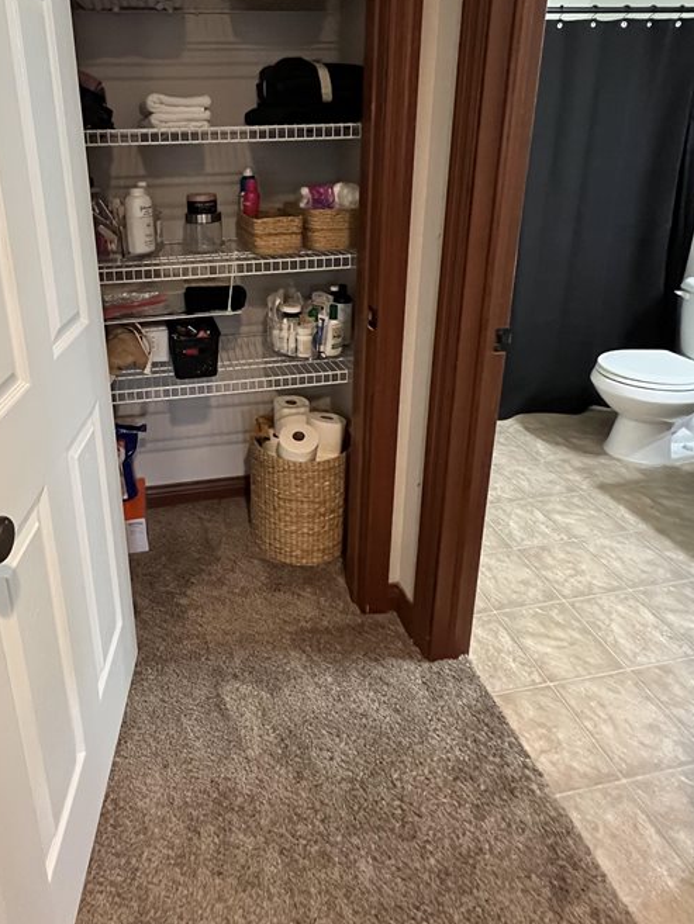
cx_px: 221
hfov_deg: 66.5
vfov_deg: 81.7
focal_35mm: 19
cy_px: 305
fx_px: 508
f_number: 1.8
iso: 1000
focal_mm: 1.57
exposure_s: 1/60
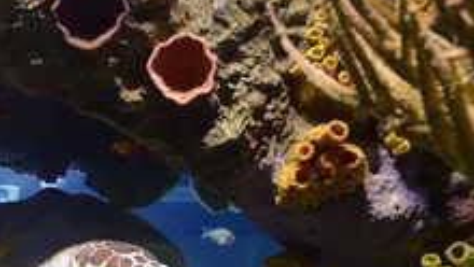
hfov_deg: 37.2
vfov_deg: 21.3
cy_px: 282
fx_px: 679
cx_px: 101
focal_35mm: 54
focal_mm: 27
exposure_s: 1/13
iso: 1600
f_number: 4
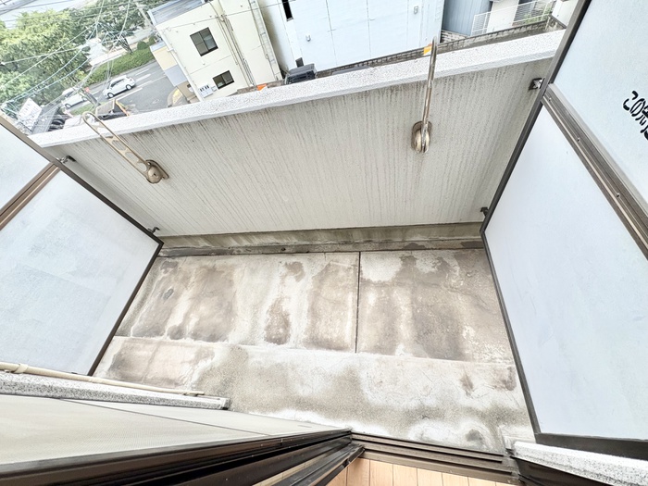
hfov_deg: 102.1
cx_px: 324
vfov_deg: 85.7
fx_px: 262
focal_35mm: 14
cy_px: 243
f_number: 2.2
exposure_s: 1/99
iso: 160
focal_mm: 2.22
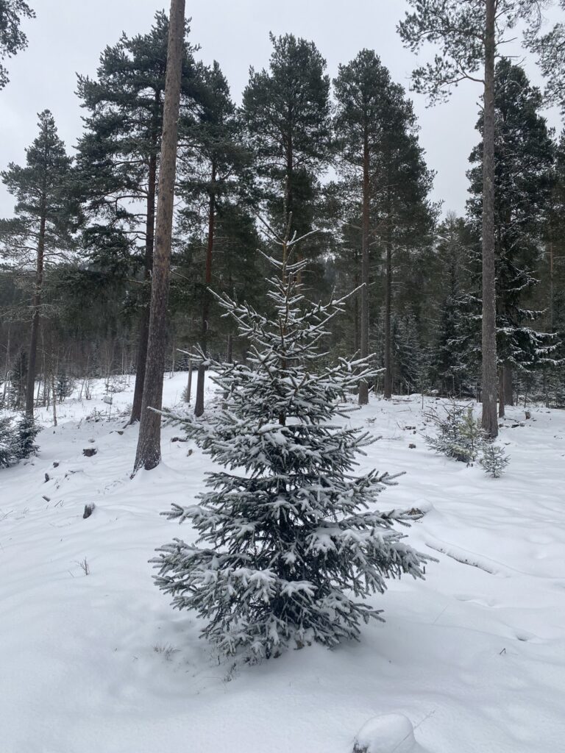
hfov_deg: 53.1
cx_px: 282
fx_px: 566
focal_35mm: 26
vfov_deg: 67.3
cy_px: 376
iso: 64
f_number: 1.8
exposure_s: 1/121
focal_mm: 4.25
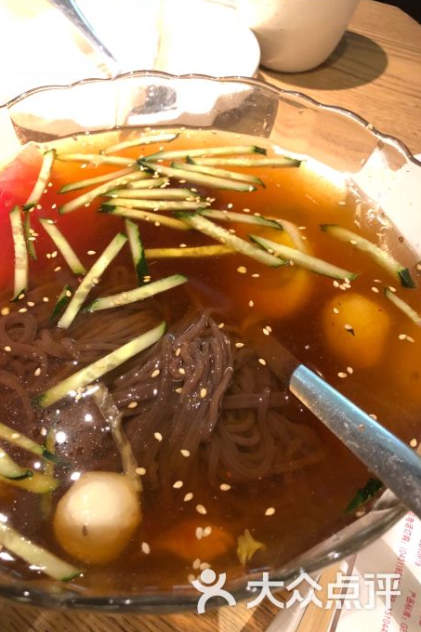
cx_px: 181
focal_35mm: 30
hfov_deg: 43.5
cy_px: 314
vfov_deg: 61.9
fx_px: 526
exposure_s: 1/15
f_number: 1.8
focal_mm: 3.99
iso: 100
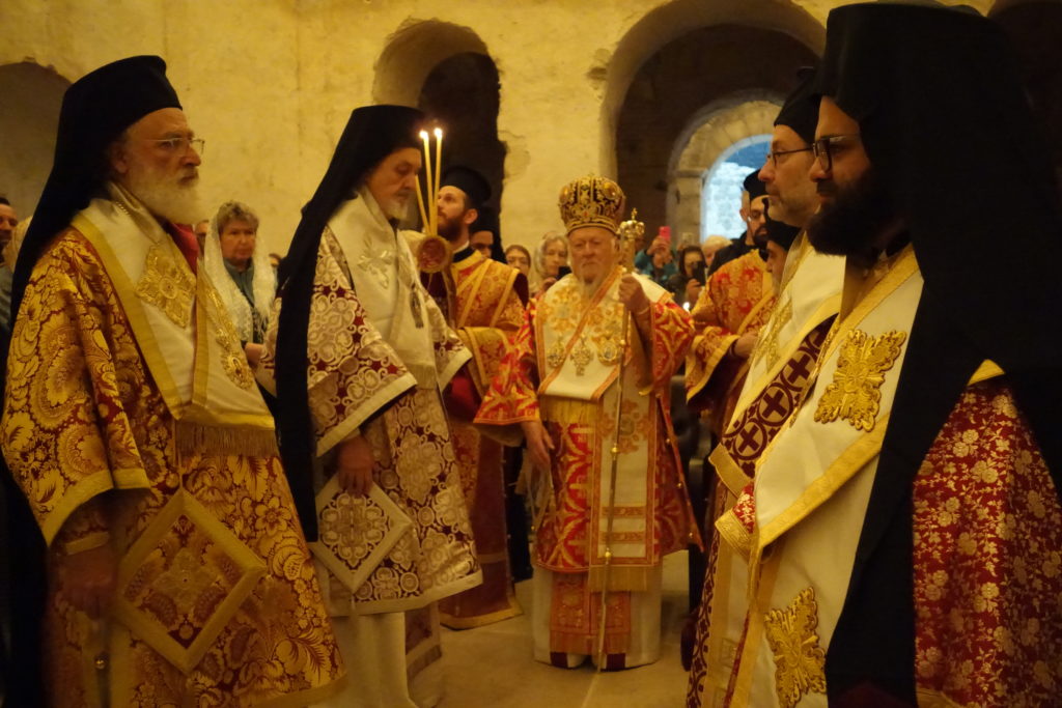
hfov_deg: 53.1
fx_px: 1062
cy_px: 354
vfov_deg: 36.9
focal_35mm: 36
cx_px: 531
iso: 6400
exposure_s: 1/250
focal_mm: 13.25
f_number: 2.8
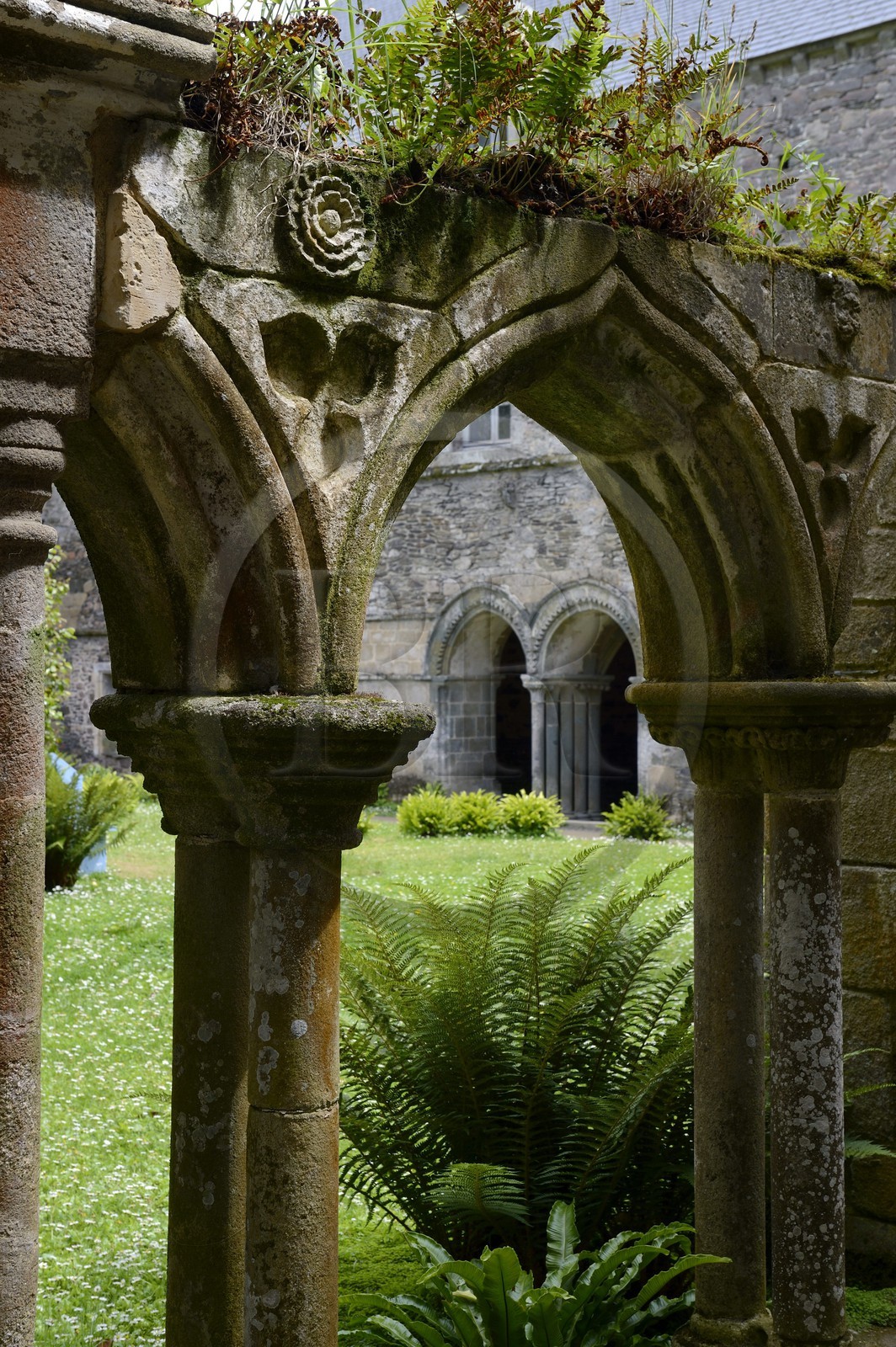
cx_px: 448
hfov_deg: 24.6
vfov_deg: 36.3
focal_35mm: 55
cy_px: 674
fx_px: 2057
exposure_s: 1/100
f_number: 10
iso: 200
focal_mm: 55
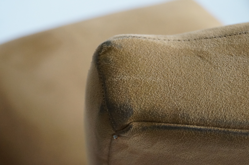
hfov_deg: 24.7
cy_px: 82
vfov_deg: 16.5
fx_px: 570
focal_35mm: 82
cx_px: 124
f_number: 5.6
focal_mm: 55
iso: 3200
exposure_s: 1/160
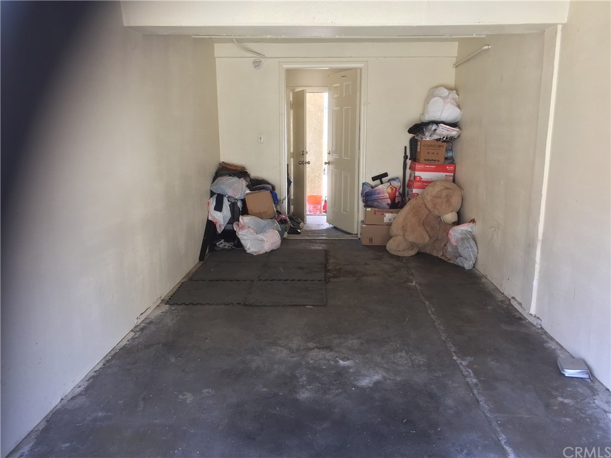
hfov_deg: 61.7
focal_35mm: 29
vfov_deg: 48.2
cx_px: 306
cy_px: 229
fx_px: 512
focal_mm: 4.15
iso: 32
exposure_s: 1/40
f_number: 2.2
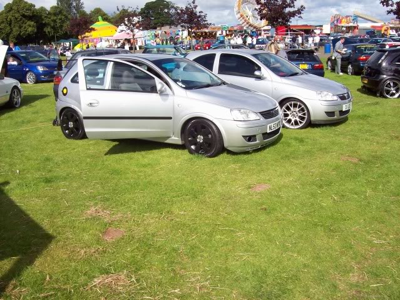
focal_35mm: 36
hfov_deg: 51.4
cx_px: 200
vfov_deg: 39.6
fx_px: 416
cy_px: 150
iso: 80
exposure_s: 1/684
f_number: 4.8
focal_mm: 6
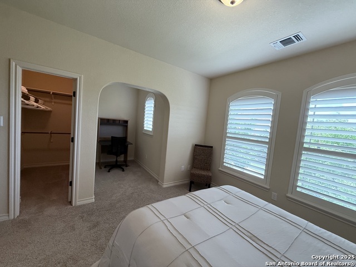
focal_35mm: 14
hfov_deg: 102.1
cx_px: 178
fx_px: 144
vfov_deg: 85.7
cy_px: 134
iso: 200
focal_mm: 2.22
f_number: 2.2
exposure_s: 1/120
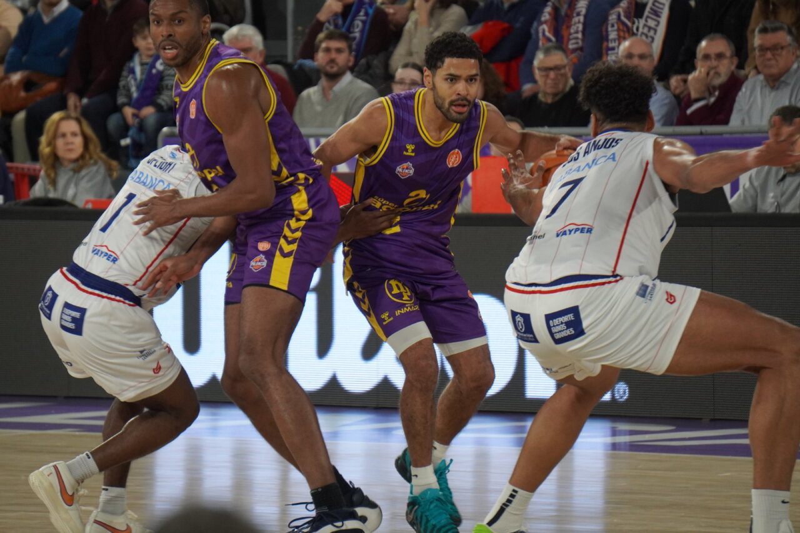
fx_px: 6765
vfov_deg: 4.5
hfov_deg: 6.8
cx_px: 400
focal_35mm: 304
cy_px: 266
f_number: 6.3
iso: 1250
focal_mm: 203
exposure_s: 1/320
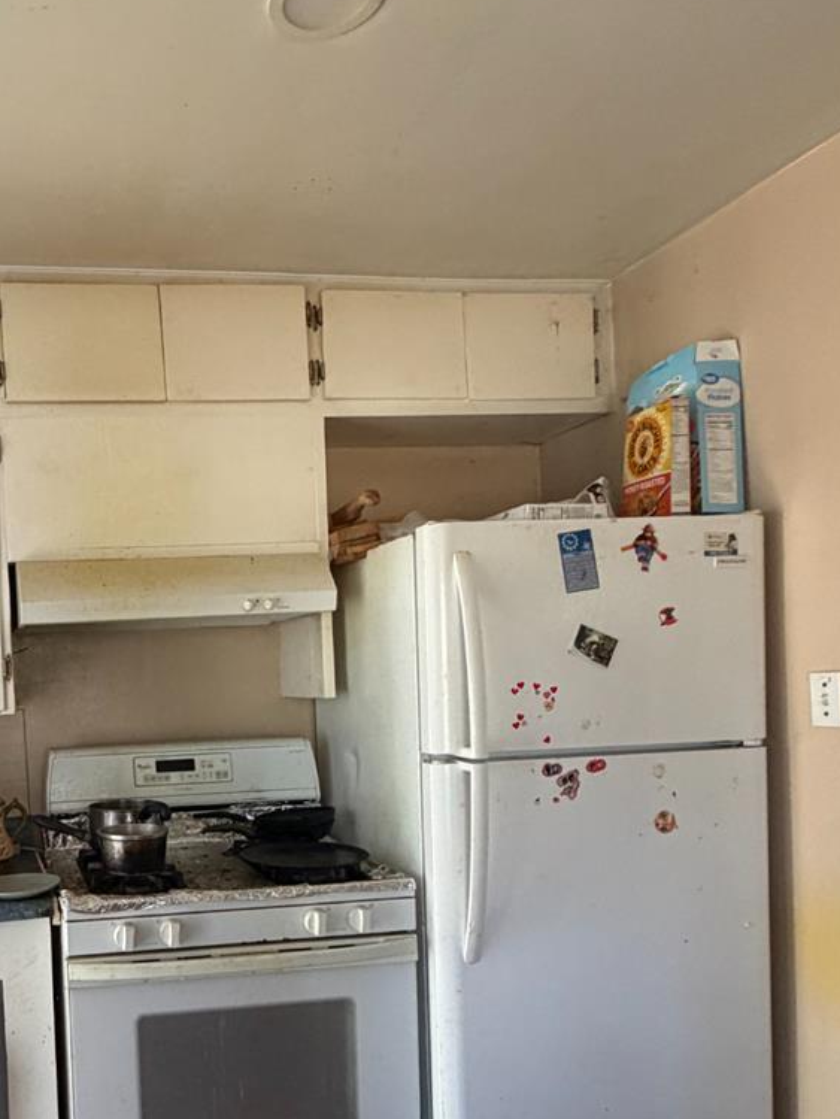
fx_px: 905
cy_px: 714
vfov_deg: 62.4
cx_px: 98
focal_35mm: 28
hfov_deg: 45.5
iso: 320
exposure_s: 1/88
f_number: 2.2
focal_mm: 2.22
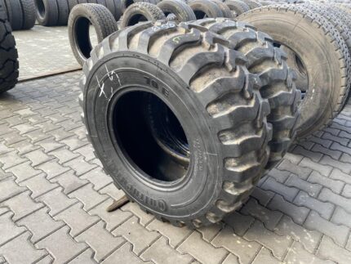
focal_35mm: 26
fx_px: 264
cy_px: 132
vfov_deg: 53.1
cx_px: 176
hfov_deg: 67.3
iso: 40
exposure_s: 1/122
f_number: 1.8
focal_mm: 4.25
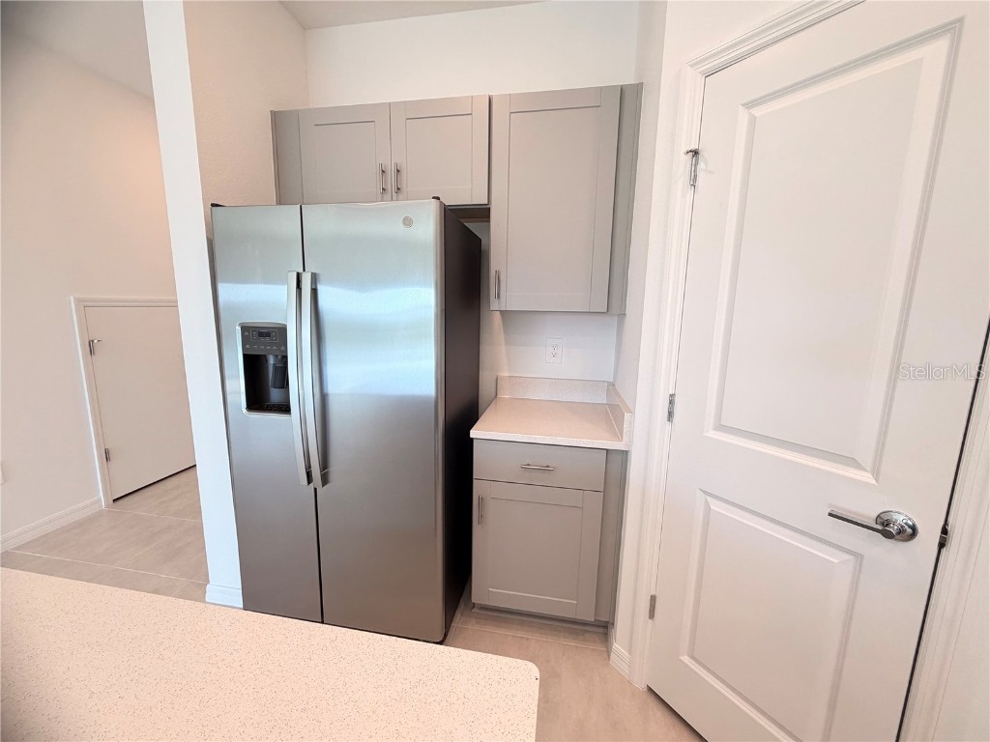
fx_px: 400
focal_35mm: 14
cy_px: 371
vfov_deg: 85.7
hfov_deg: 102.1
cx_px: 495
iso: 250
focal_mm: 2.22
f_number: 2.2
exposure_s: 1/120
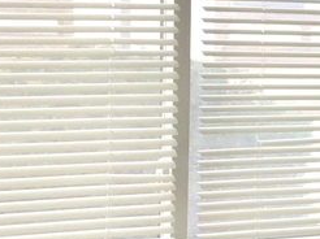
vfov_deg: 8.7
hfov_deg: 10.6
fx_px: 1570
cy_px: 251
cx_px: 647
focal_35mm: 170
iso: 25
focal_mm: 4.15
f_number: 2.2
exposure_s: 1/30
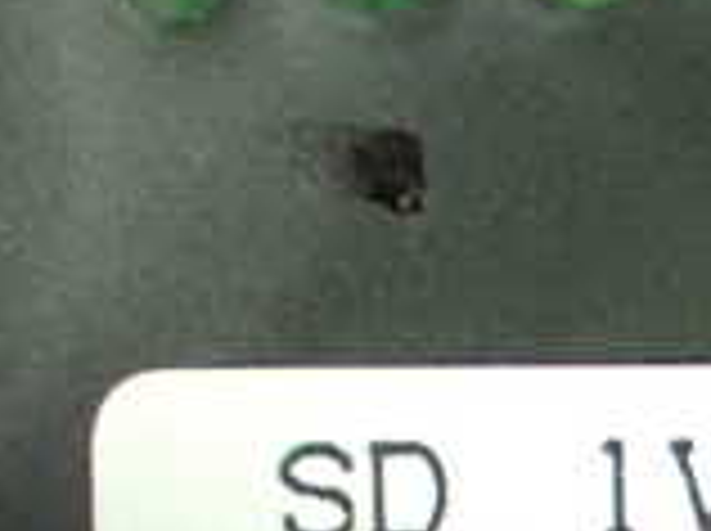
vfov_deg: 8.1
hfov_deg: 10.6
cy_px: 842
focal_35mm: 179
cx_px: 1166
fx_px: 3671
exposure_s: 1/30
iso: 1600
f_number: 3.1
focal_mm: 8.4
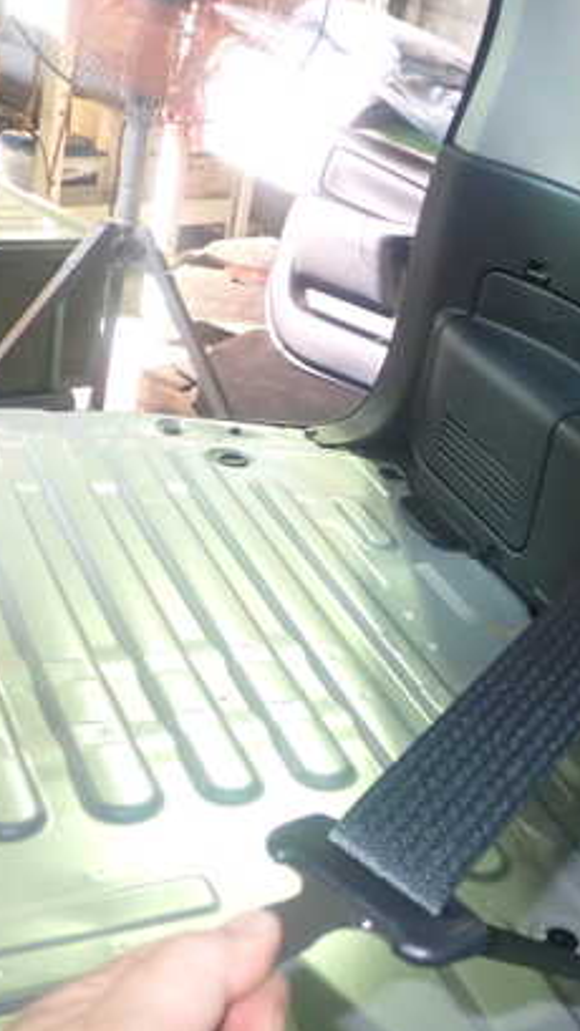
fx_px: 1313
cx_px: 719
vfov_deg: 42.9
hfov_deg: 22.7
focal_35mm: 48
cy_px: 481
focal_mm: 5.4
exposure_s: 1/30
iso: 320
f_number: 2.3
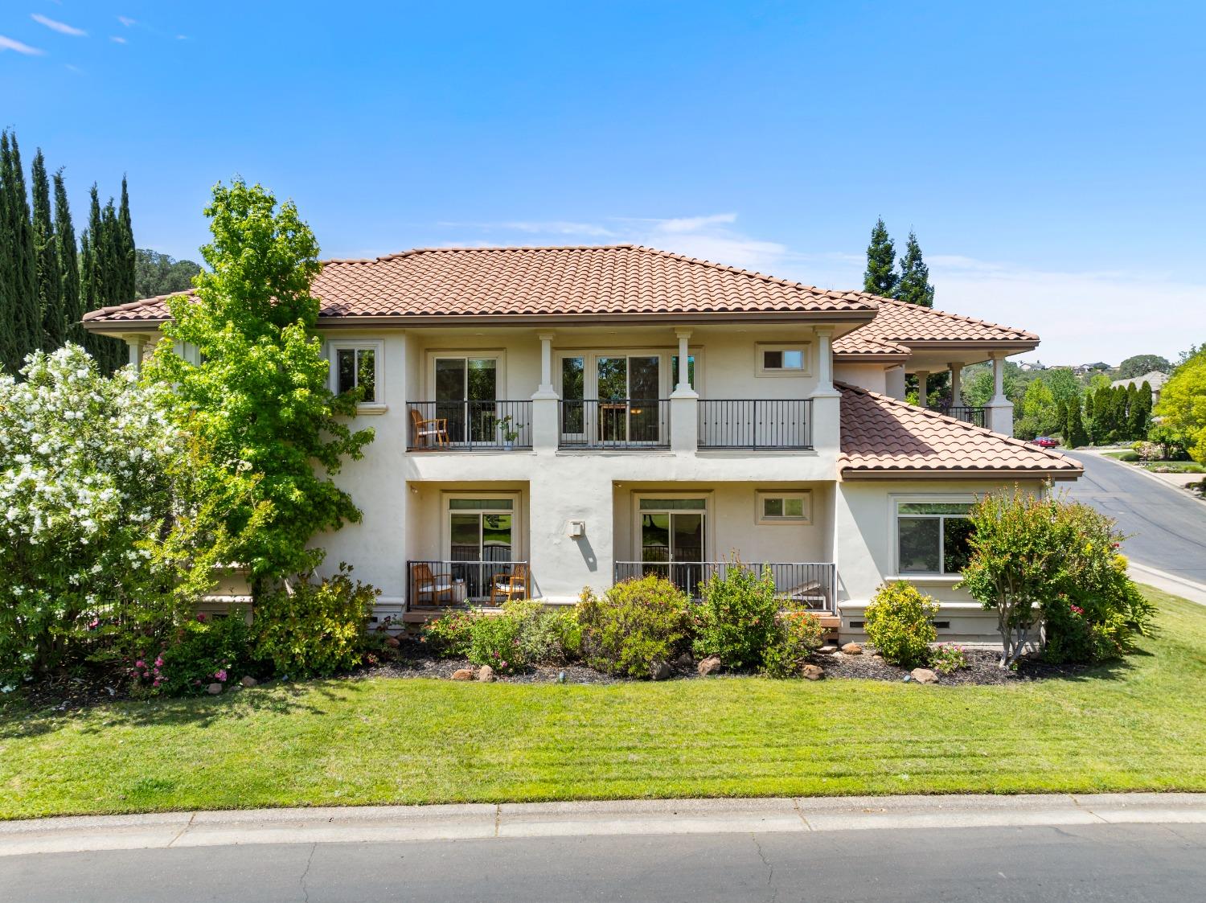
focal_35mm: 24
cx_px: 603
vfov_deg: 56.8
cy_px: 452
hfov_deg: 71.6
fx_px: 836
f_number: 2.8
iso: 100
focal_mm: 12.29
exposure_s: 1/1250
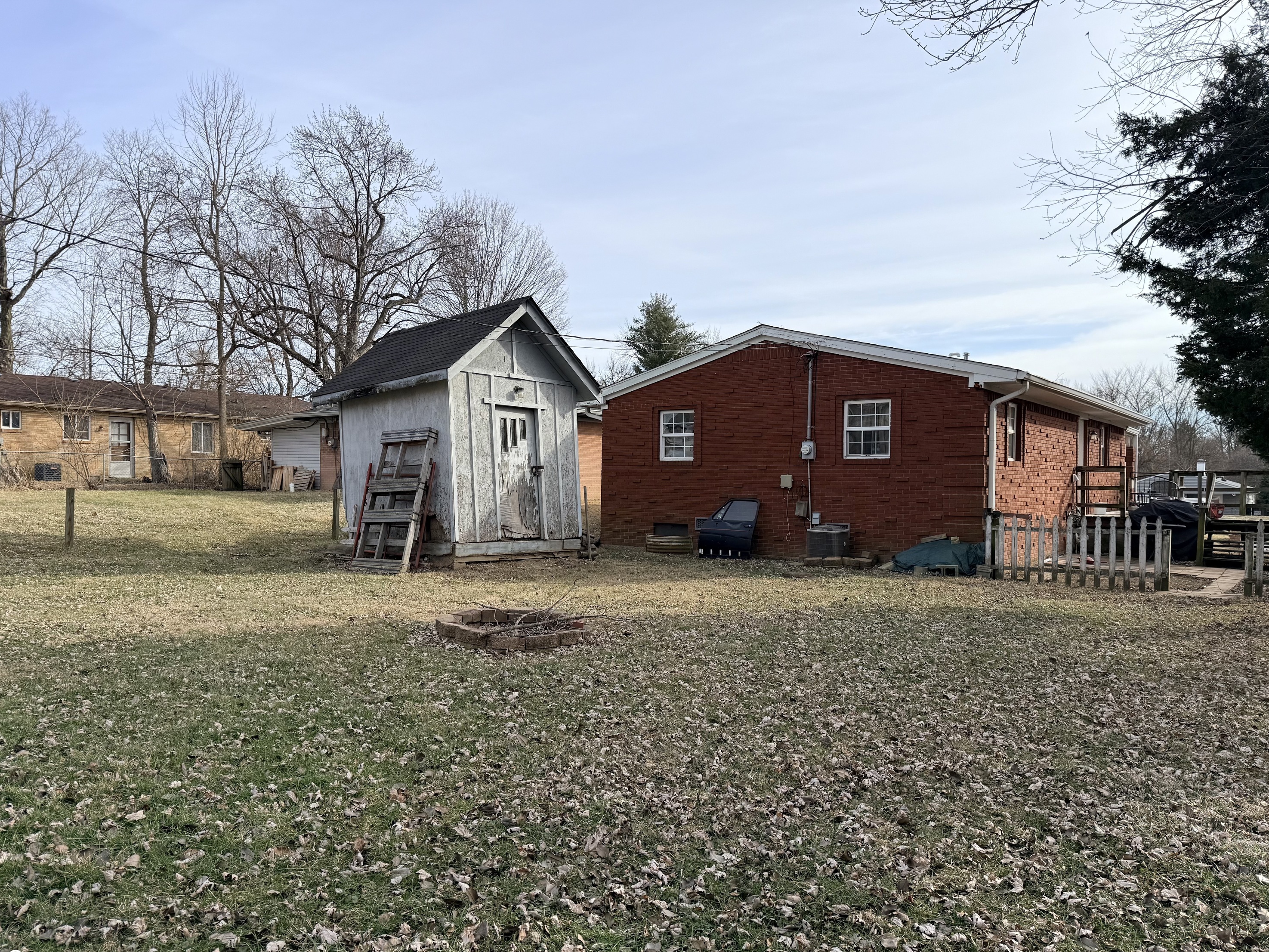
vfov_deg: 54.9
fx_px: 917
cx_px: 628
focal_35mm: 25
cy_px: 492
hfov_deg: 69.4
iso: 80
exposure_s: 1/4167
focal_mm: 6.76
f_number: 1.78
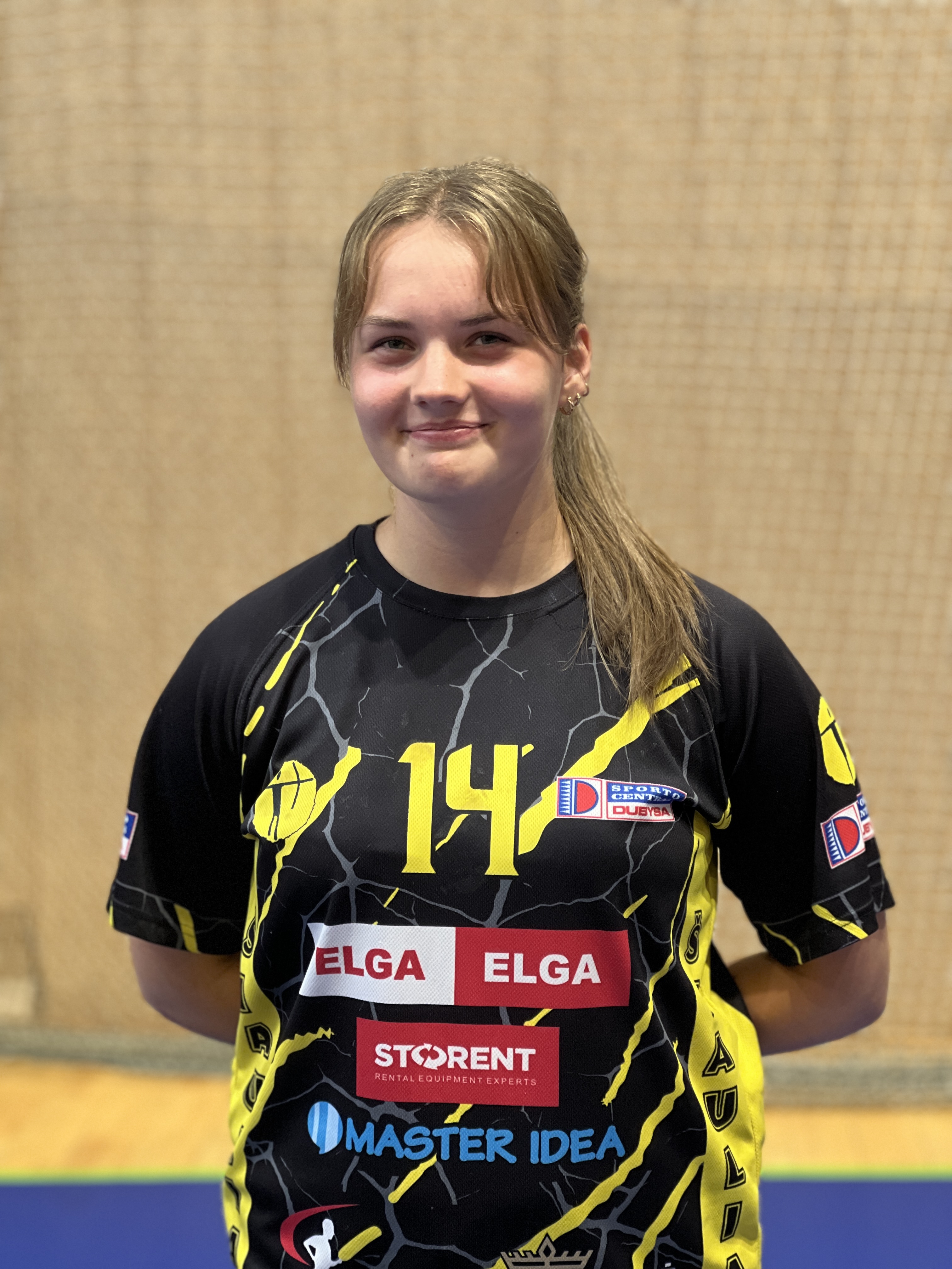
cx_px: 476
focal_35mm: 77
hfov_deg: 19.1
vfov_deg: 25.3
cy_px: 634
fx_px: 2824
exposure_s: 1/33
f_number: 2.8
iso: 250
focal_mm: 9
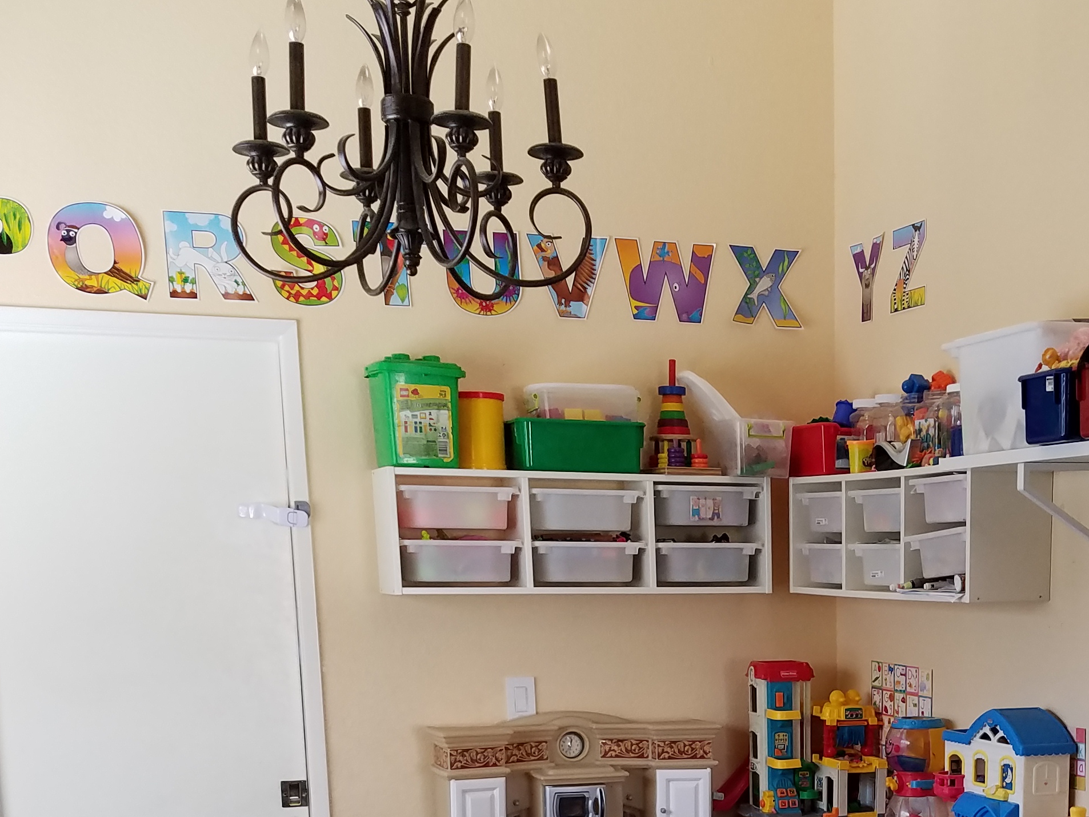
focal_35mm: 55
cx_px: 852
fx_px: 1730
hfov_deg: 34.0
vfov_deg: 25.2
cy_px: 826
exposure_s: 1/120
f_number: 1.7
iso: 100
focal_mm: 4.2
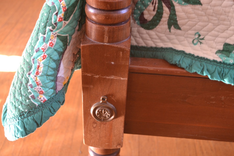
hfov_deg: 43.6
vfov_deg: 29.9
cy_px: 78
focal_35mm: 45
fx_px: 293
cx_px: 117
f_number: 4.5
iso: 1100
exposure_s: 1/15
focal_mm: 30
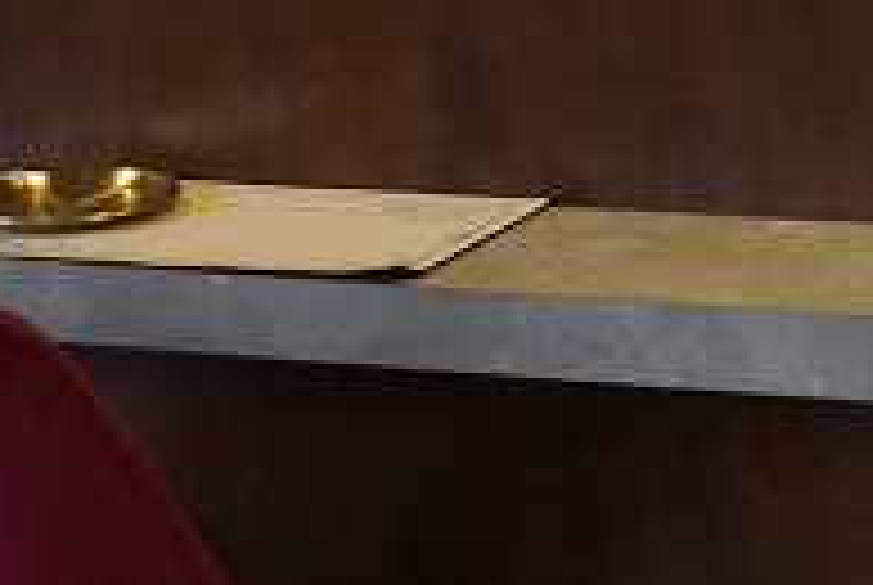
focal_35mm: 179
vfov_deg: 7.6
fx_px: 4347
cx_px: 994
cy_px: -252
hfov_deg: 11.3
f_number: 2.8
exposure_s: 1/160
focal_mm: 29
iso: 6400
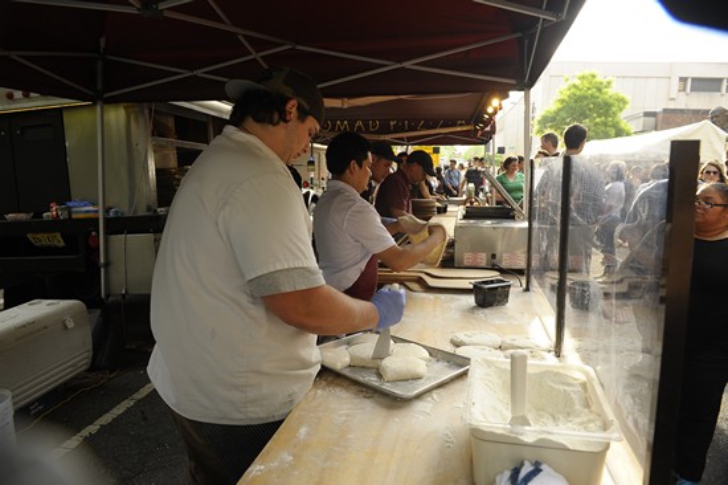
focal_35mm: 24
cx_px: 364
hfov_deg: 73.8
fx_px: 485
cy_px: 242
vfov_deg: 53.1
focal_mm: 24
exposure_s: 1/160
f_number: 5.6
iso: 800
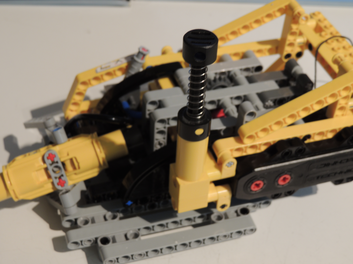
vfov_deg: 24.4
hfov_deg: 32.2
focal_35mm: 60
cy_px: 132
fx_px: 612
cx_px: 176
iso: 100
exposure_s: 1/2.5
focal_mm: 10.7
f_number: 4.2
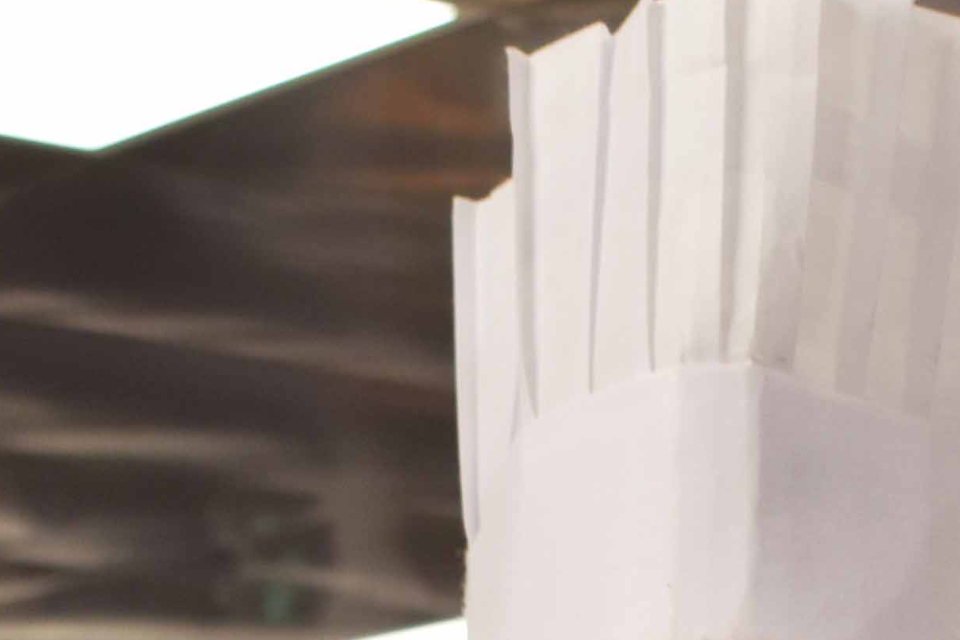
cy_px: 1310
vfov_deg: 6.7
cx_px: 826
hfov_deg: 10.3
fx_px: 5292
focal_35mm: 198
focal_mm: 27
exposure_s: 1/100
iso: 400
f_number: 4.5
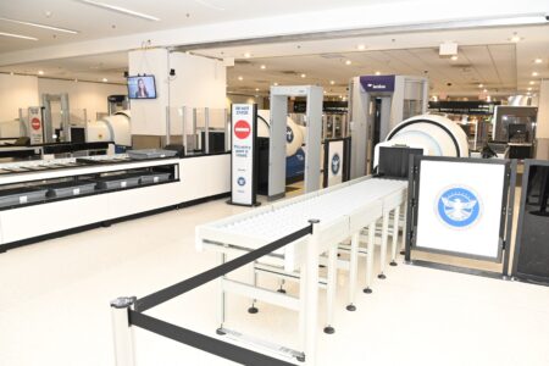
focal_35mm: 27
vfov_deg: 47.9
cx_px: 274
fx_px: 412
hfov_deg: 67.4
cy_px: 183
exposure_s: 1/100
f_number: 5.6
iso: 2000
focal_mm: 18
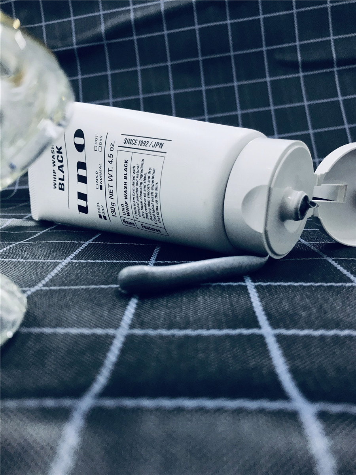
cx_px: 178
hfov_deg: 49.7
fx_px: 384
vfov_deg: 63.4
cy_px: 238
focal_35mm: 28
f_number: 1.8
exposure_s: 1/33
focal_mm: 3.99
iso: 32
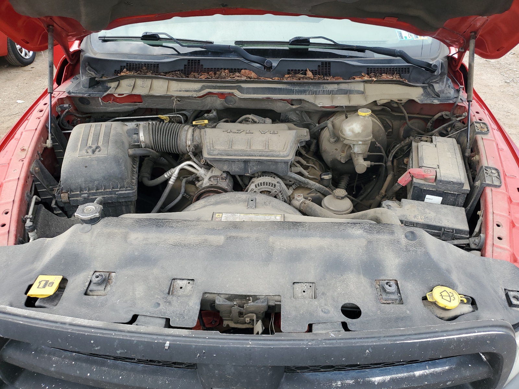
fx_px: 390
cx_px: 260
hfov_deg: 67.3
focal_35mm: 26
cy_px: 194
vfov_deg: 53.1
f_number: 1.5
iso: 50
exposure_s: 1/556
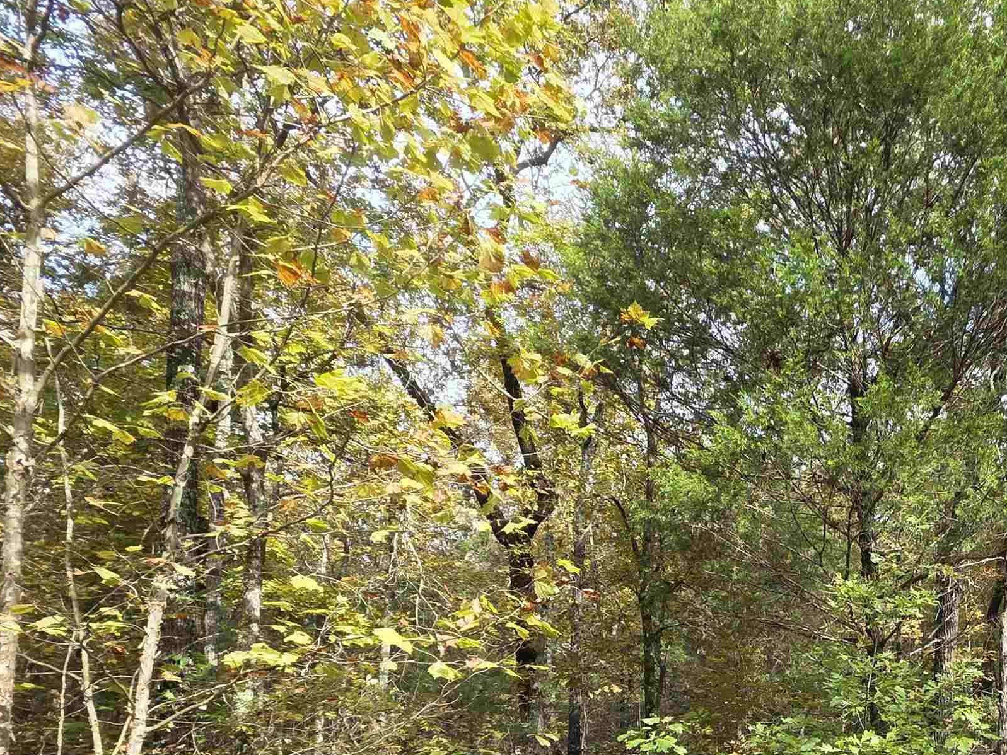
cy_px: 672
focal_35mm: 25
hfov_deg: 58.8
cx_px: 912
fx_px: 727
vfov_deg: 49.3
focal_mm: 2.2
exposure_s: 1/273
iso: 40
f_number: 1.9
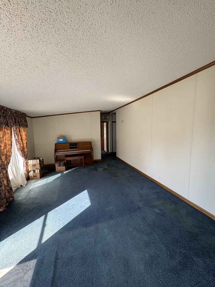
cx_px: 108
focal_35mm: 14
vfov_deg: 102.1
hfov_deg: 85.7
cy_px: 144
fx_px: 116
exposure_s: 1/99
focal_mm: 2.22
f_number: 2.2
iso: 100
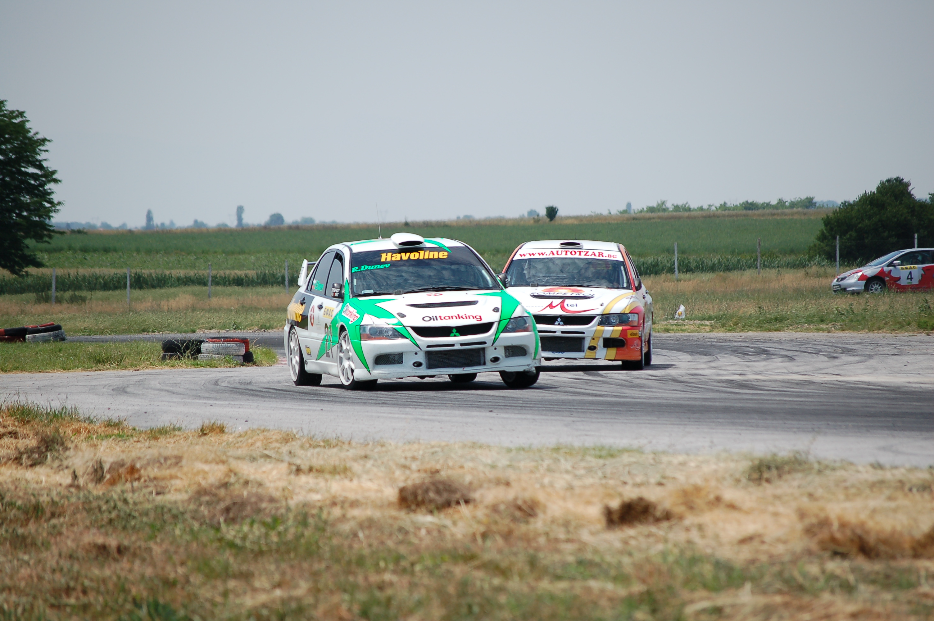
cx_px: 467
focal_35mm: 202
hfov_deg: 10.2
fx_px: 5249
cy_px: 310
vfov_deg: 6.8
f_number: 5
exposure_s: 1/1000
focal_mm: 135
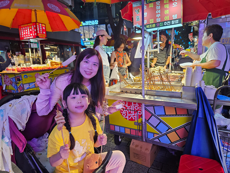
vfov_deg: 58.9
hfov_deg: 73.9
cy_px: 86
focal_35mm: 23
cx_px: 115
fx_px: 153
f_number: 1.8
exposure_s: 1/120
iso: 400
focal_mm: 5.4
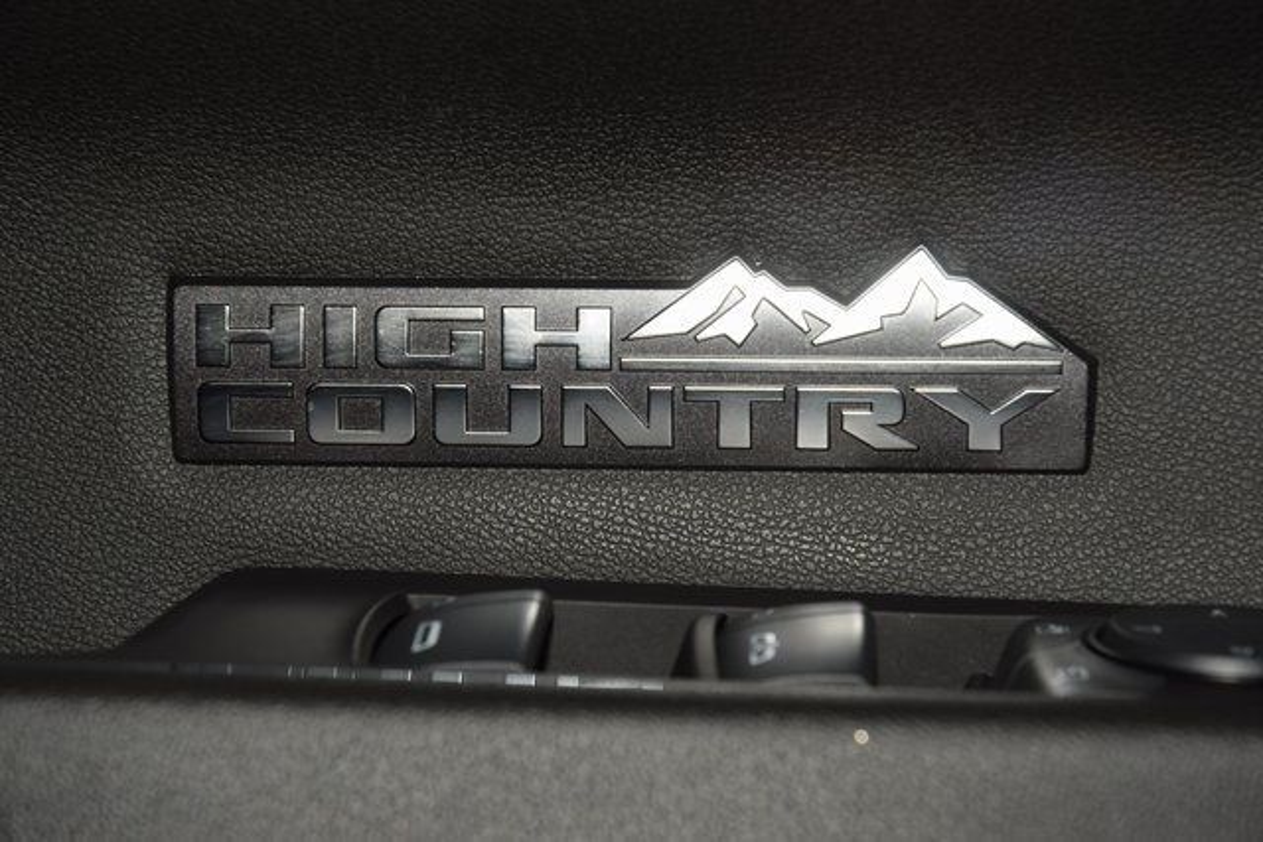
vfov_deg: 13.0
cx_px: 632
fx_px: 3684
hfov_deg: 19.5
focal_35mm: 105
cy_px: 421
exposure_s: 1/125
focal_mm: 70
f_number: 8
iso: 100
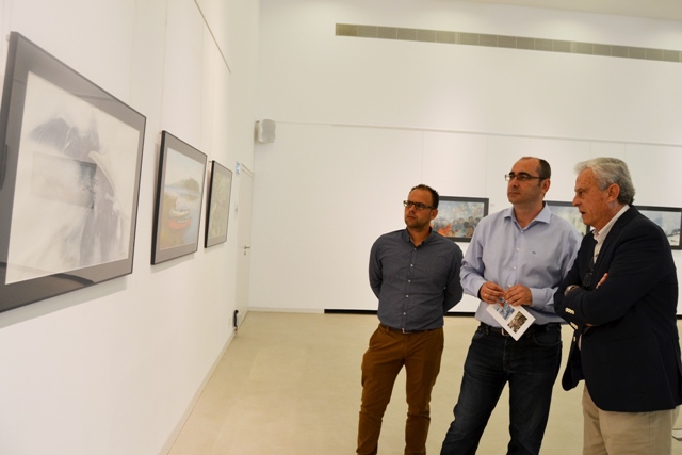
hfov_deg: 67.4
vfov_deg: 48.0
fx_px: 512
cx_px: 341
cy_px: 228
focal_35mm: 27
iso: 400
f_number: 5
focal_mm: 18
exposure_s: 1/100
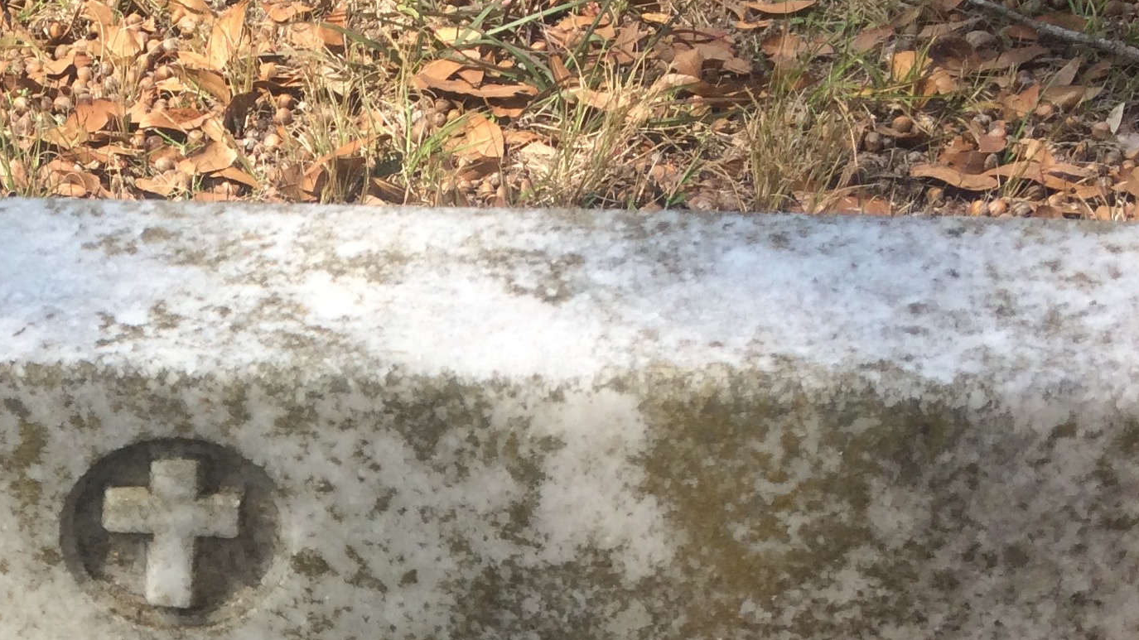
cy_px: 942
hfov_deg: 26.8
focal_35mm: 75
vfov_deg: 15.0
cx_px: 22
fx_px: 2265
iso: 32
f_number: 2.2
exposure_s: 1/1140
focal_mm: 4.15
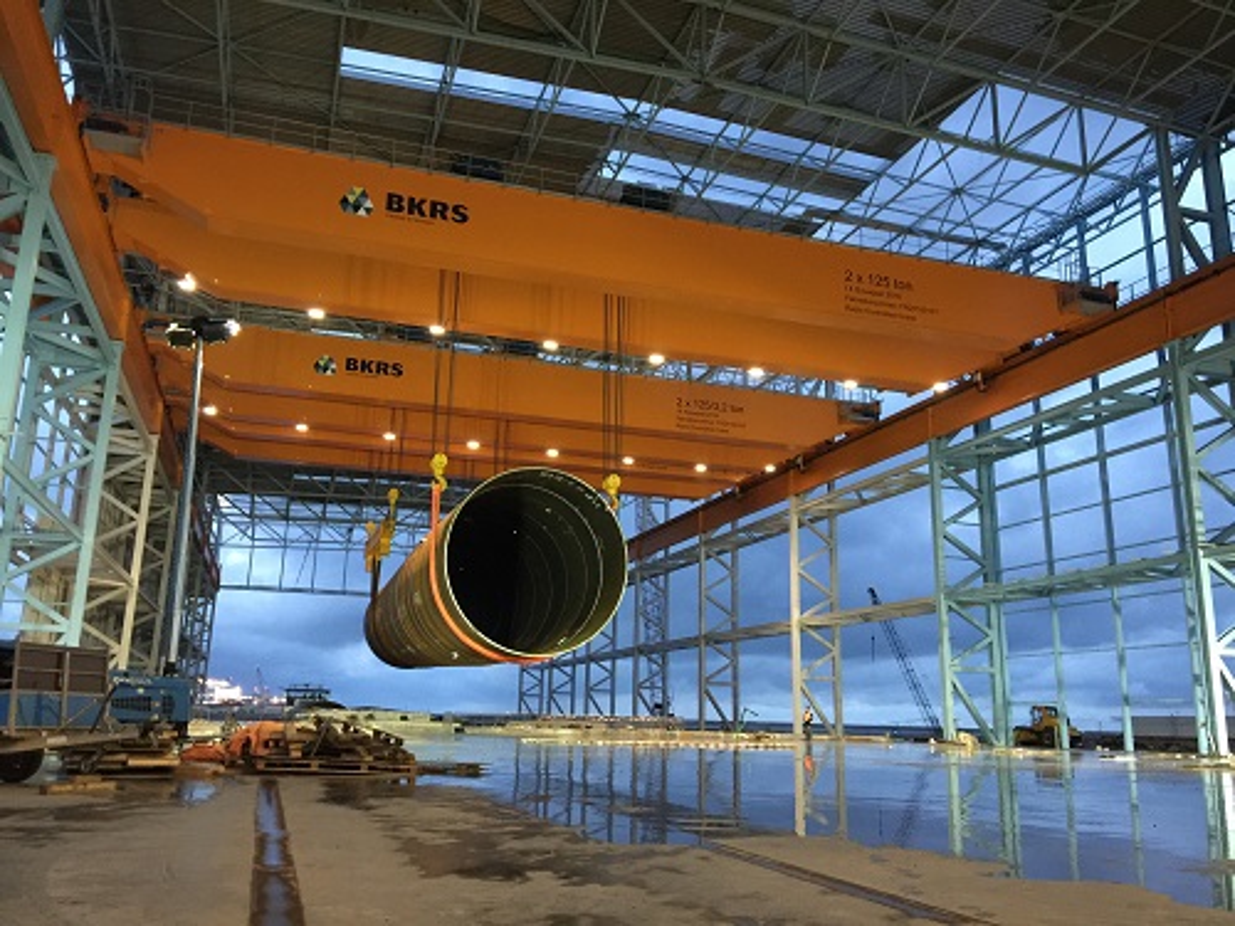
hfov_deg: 61.7
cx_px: 618
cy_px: 463
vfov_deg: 48.2
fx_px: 1035
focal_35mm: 29
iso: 160
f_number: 2.2
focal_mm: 4.15
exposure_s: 1/8
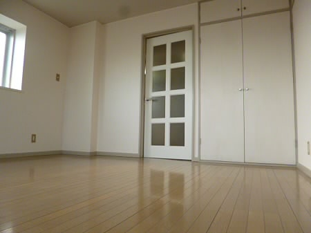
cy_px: 116
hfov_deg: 71.6
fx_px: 216
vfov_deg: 56.8
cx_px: 156
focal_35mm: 24
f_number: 2.5
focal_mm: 4.3
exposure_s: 1/500
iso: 400
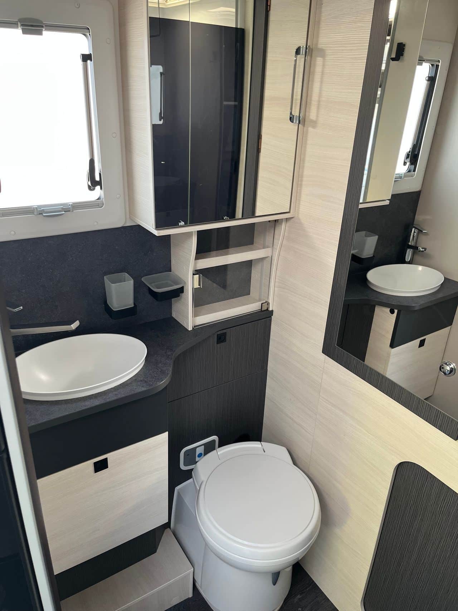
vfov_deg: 67.3
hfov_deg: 53.1
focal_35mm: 26
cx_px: 229
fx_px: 459
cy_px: 306
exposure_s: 1/121
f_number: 1.6
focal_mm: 5.1
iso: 125
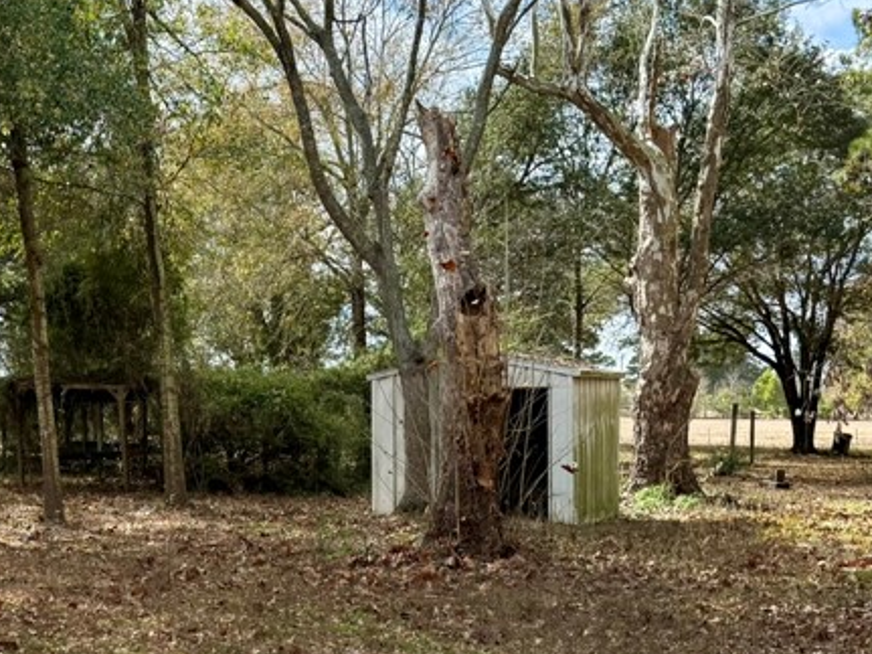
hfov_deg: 32.2
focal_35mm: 57
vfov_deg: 25.5
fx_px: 1435
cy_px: 458
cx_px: 99
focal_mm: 6.76
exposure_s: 1/2000
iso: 100
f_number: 1.78
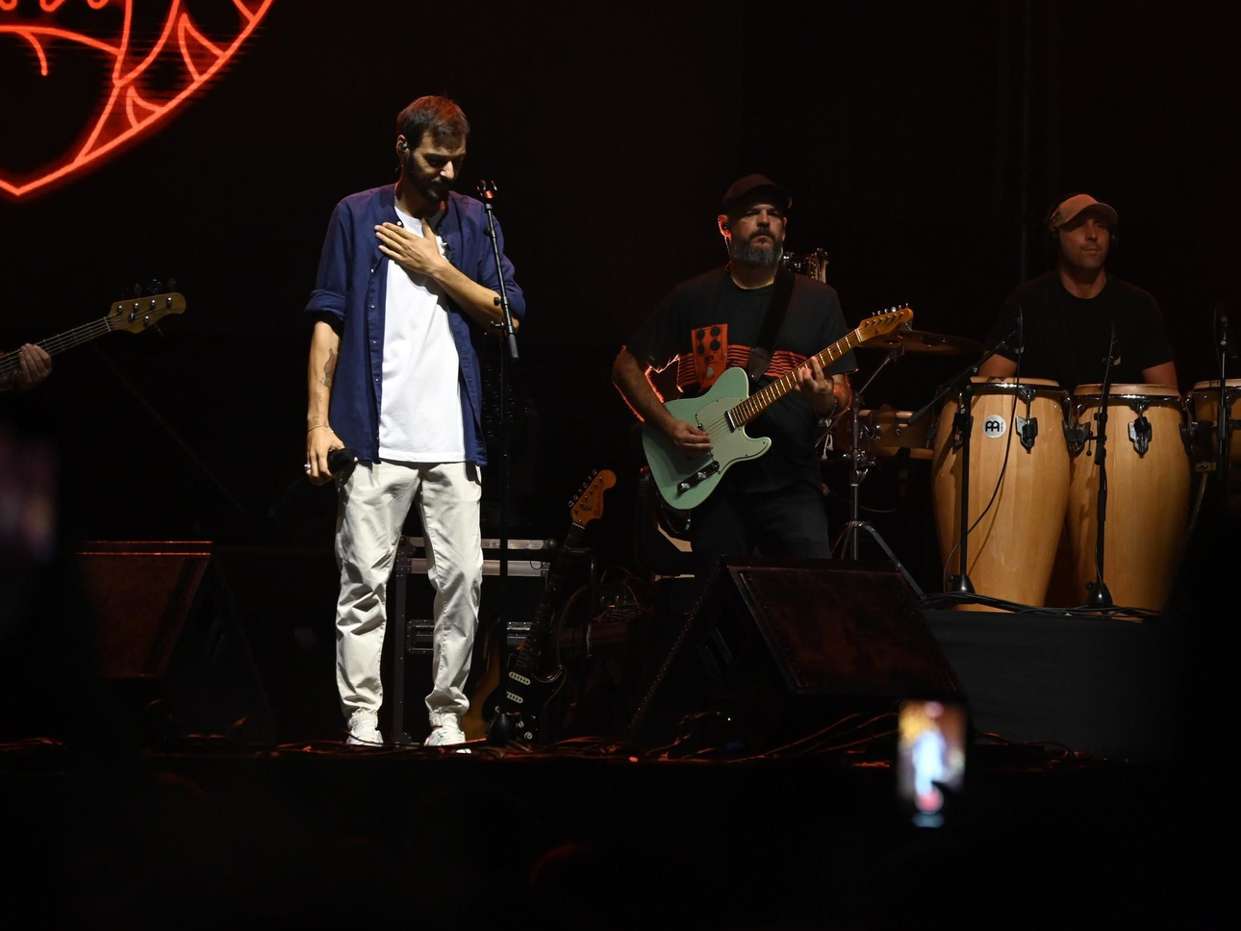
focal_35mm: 304
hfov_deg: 6.5
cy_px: 439
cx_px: 727
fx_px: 10901
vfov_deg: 4.9
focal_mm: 170
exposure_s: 1/200
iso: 2000
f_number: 5.6
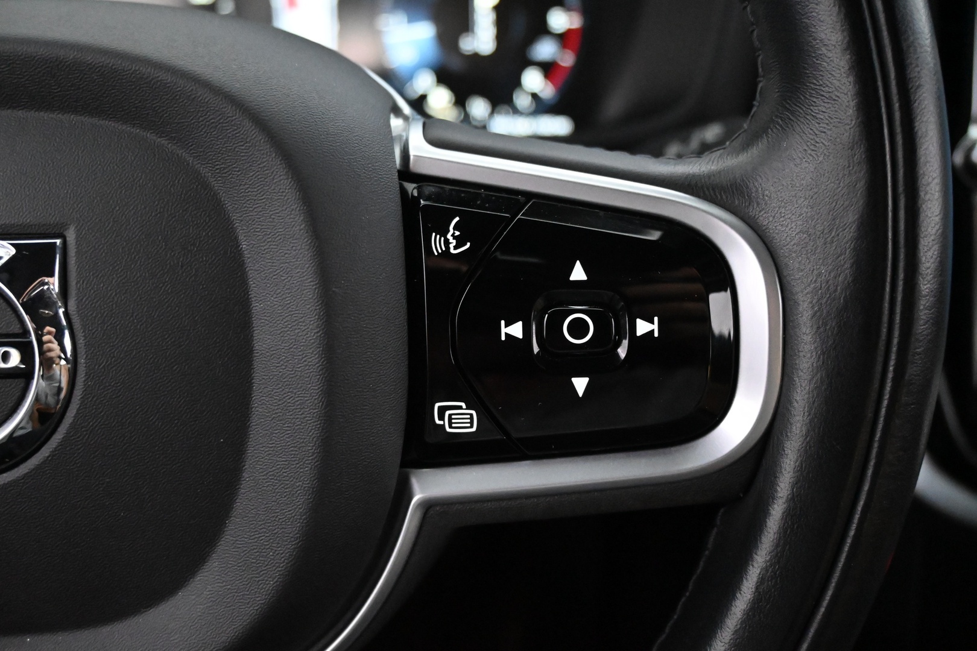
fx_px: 916
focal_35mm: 34
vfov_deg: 39.1
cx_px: 488
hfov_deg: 56.1
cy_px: 326
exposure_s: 1/40
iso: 8000
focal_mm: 22.5
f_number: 4
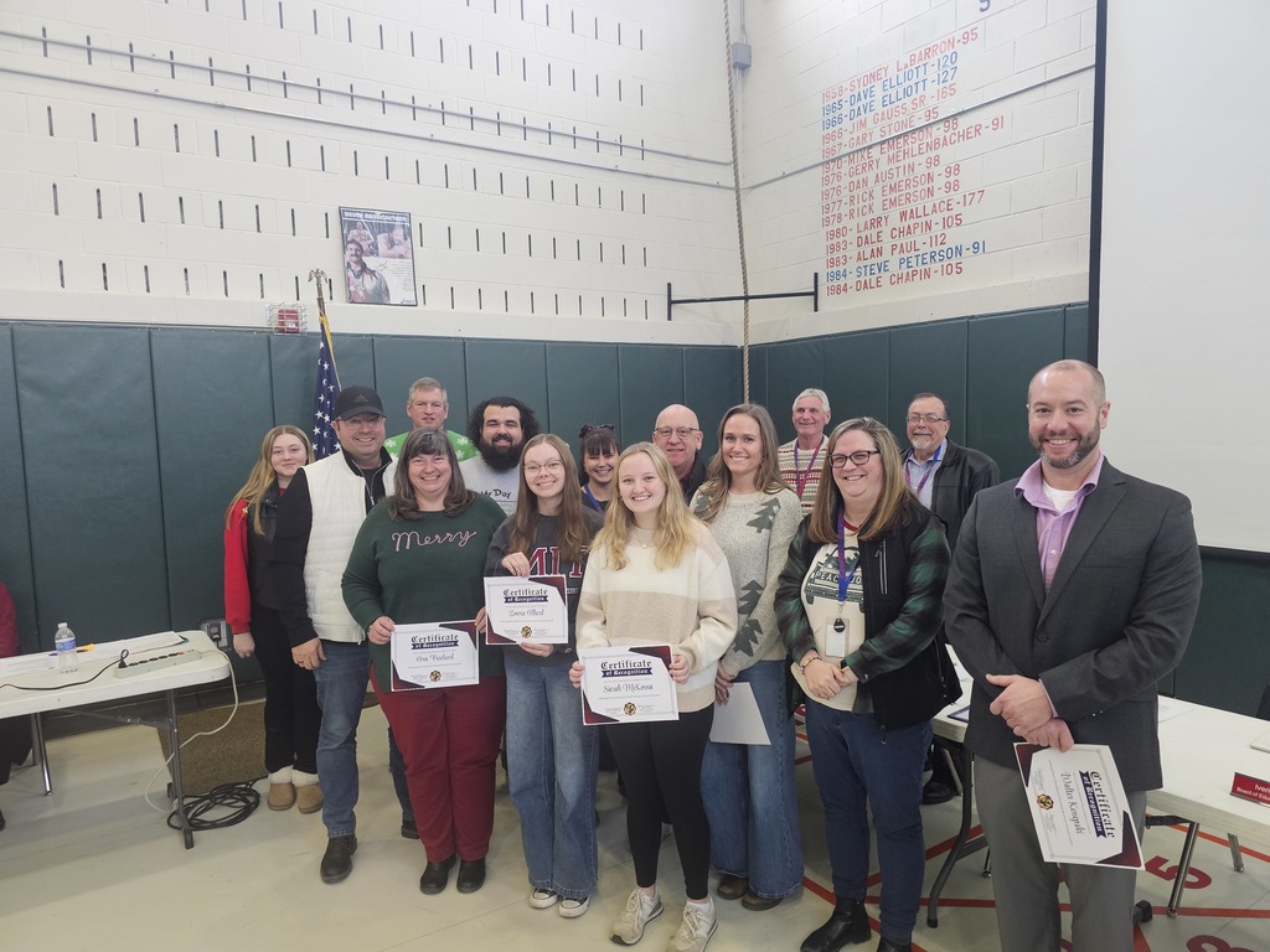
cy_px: 476
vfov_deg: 58.9
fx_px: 844
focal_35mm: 23
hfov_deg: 73.9
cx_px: 635
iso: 400
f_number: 1.7
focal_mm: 6.3
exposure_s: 1/120
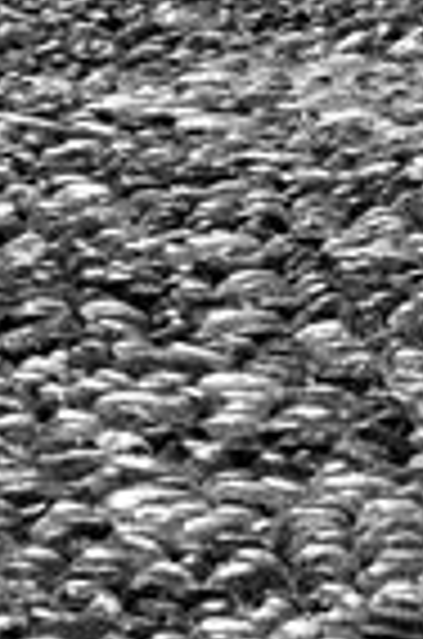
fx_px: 4605
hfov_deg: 5.2
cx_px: -212
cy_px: -760
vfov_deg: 7.5
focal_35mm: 260
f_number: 5.6
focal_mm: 24
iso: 220
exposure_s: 1/125
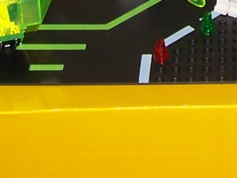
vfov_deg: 8.7
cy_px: -183
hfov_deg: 12.1
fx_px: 1095
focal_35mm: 160
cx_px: 266
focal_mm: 5.6
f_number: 2.7
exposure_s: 1/60
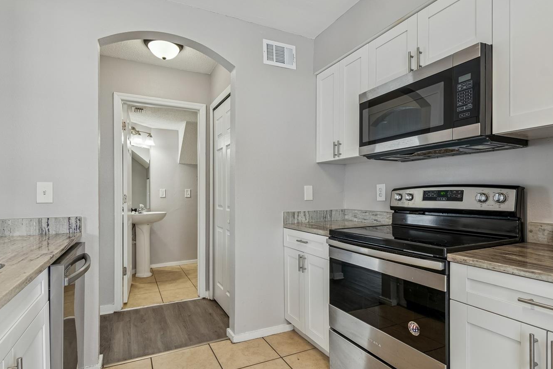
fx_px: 277
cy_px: 199
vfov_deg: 67.3
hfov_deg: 90.0
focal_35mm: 18
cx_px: 266
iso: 100
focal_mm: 10
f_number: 7.1
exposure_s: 1/8
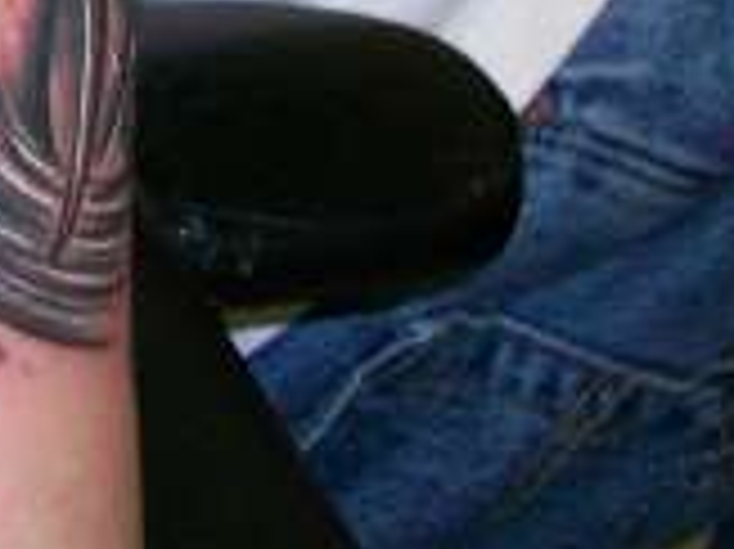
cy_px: -446
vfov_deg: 11.6
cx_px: -234
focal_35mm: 118
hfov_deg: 15.8
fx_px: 2500
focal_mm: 5.7
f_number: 2.8
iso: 120
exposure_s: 1/60
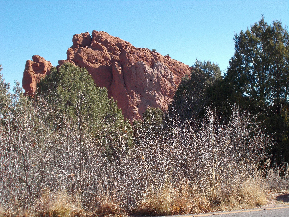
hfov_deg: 38.2
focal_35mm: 50
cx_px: 144
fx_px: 417
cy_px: 108
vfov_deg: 29.1
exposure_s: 1/250
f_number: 4.5
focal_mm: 9
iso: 80
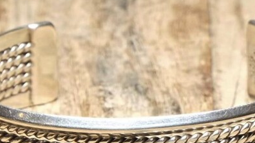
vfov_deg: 9.5
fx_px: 859
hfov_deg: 16.9
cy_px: 117
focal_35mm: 127
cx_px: 131
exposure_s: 1/30
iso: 800
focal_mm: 50
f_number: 9
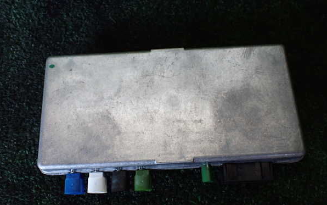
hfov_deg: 59.6
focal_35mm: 32
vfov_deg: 39.4
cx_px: 163
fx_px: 285
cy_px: 110
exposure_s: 1/60
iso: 800
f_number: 2.3
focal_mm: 5.4
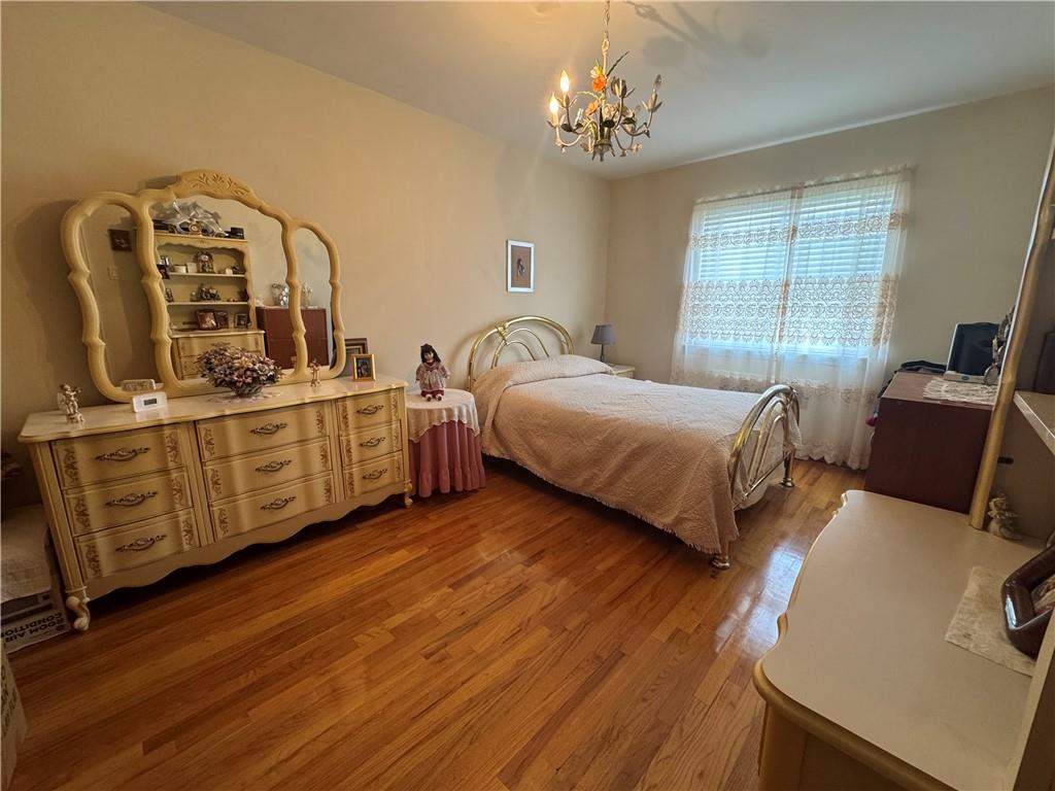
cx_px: 528
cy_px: 396
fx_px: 427
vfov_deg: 85.7
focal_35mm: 14
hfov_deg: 102.1
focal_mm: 2.22
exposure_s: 1/60
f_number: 2.2
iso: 250
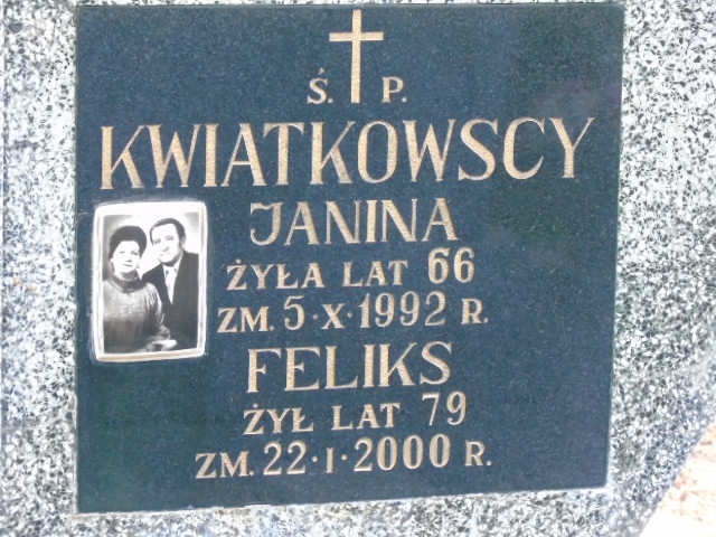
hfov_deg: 13.9
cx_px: 358
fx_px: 2937
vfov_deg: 10.4
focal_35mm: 142
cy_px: 268
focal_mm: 25
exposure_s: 1/40
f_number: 4.7
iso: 800
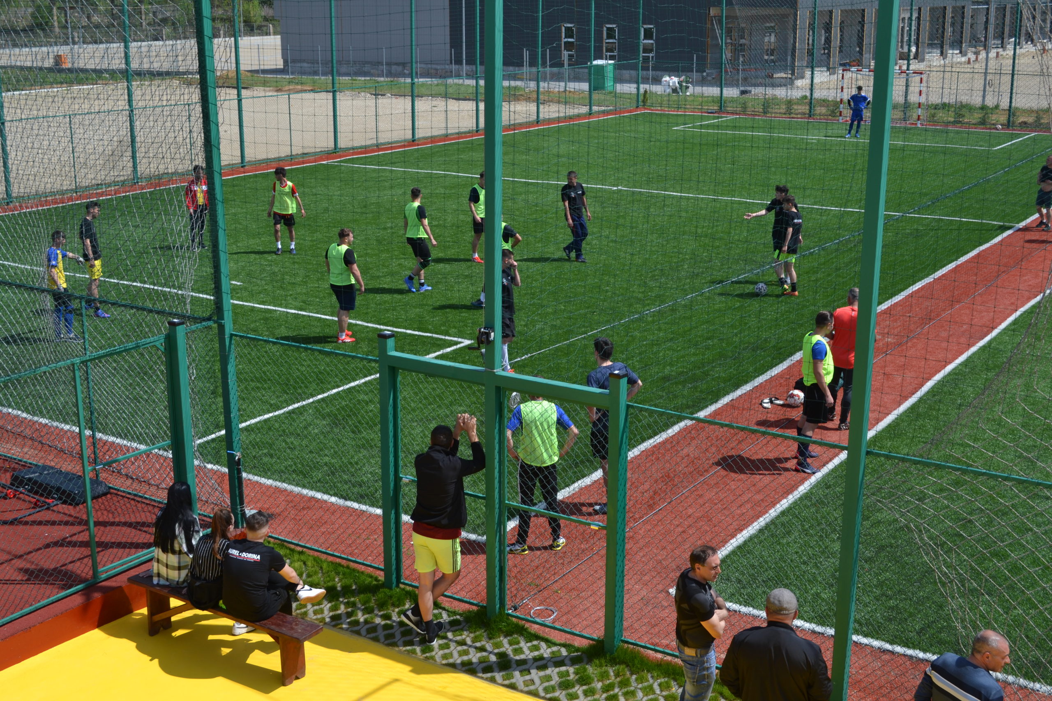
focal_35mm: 45
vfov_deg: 29.9
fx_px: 1315
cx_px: 526
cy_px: 350
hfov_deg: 43.6
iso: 100
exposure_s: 1/250
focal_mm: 30
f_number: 8
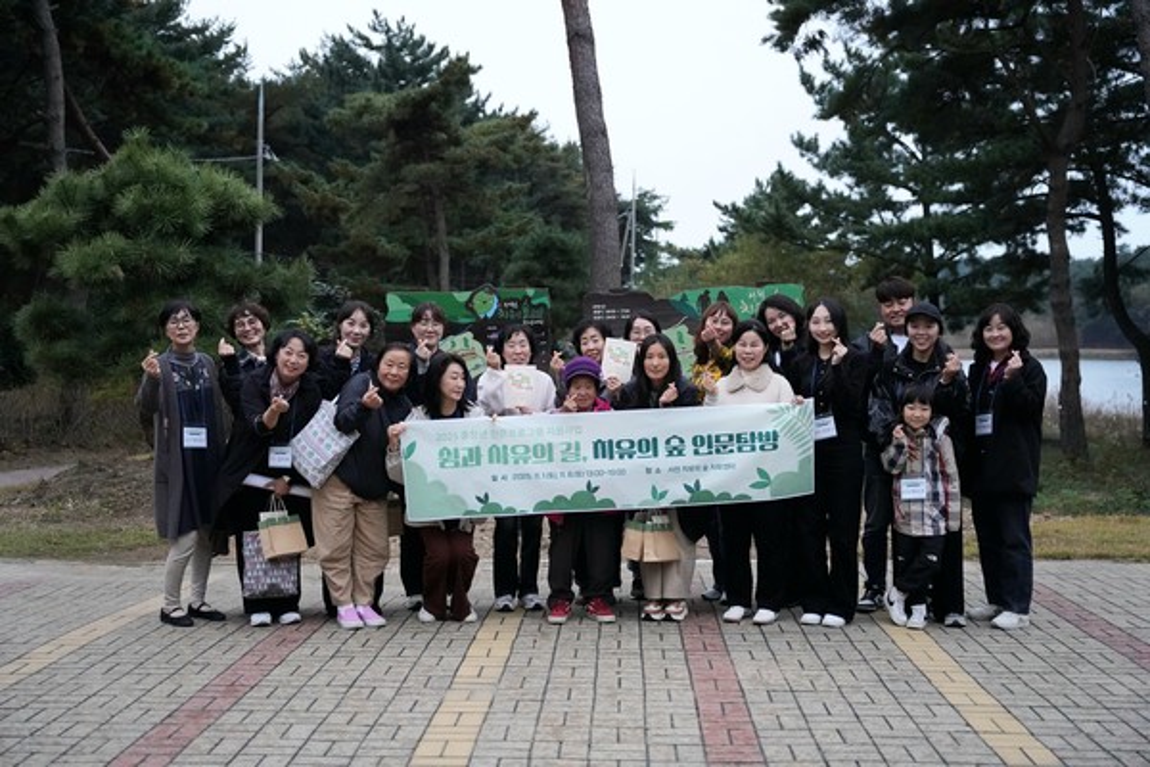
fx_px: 1402
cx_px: 575
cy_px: 384
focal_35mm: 44
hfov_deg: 44.6
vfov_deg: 30.6
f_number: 2.8
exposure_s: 1/200
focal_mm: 43.9
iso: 8000
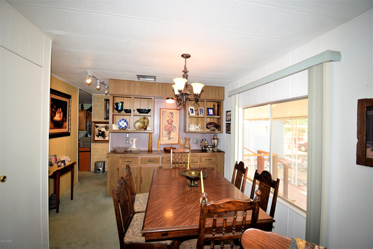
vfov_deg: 77.3
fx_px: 155
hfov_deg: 100.4
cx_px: 186
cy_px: 124
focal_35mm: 15
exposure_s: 1/125
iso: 640
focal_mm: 10
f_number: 5.6
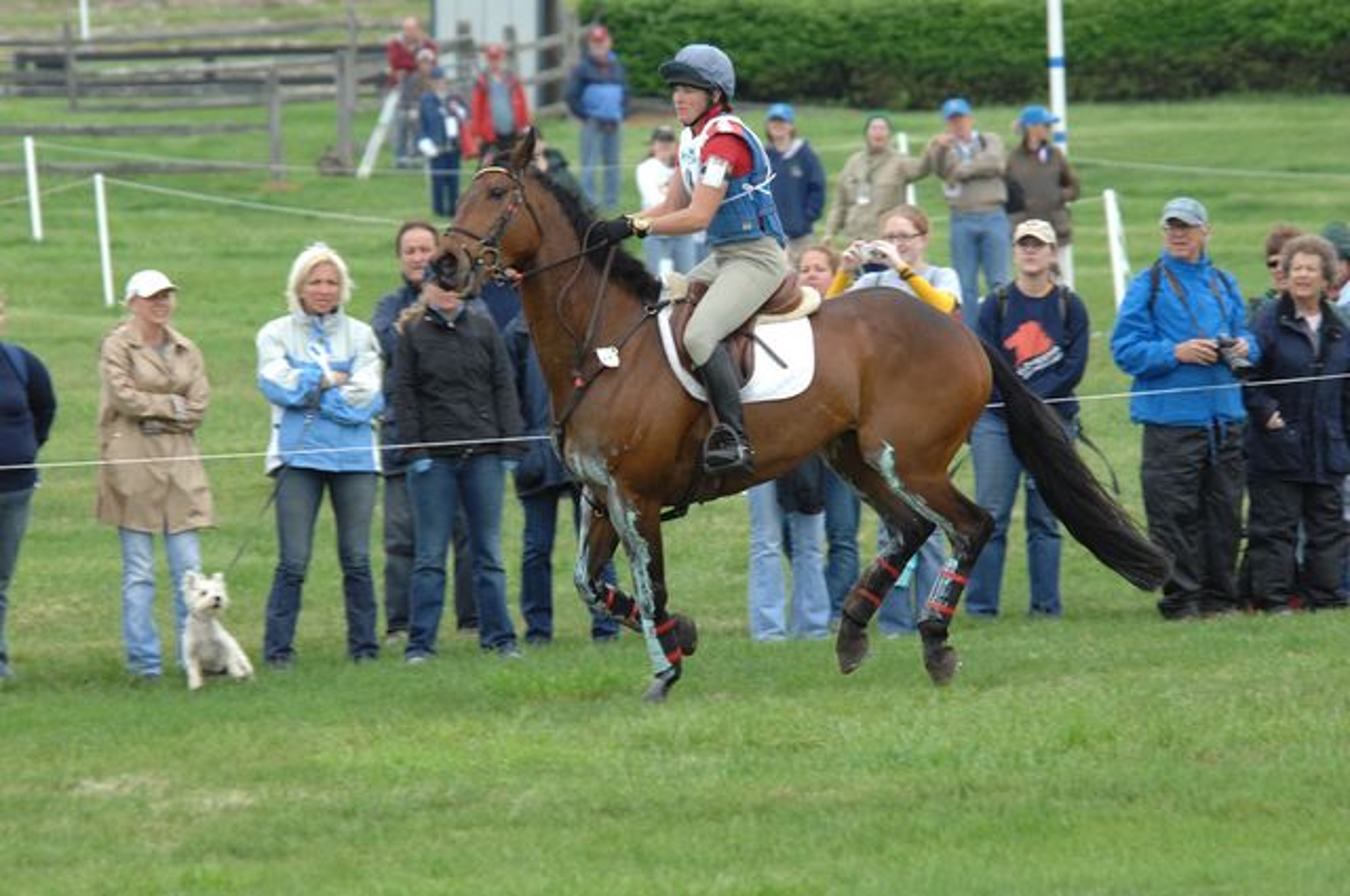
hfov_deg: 5.3
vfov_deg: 3.5
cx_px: 675
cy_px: 448
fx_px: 14606
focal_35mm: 390
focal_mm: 260
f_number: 6.3
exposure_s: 1/500
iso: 500
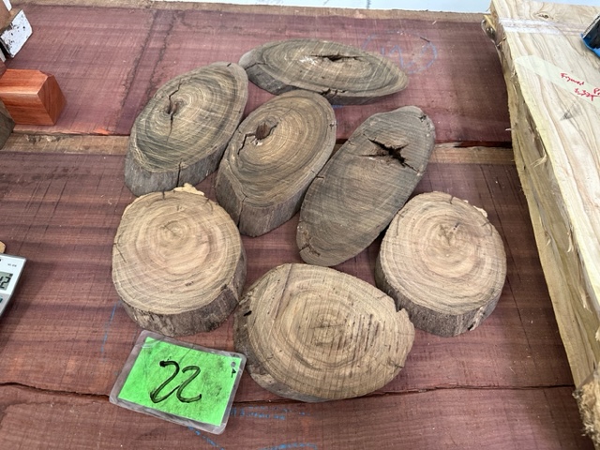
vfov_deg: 56.8
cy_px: 225
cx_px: 300
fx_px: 416
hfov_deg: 71.6
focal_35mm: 24
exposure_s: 1/60
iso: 320
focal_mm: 6.86
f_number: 1.78
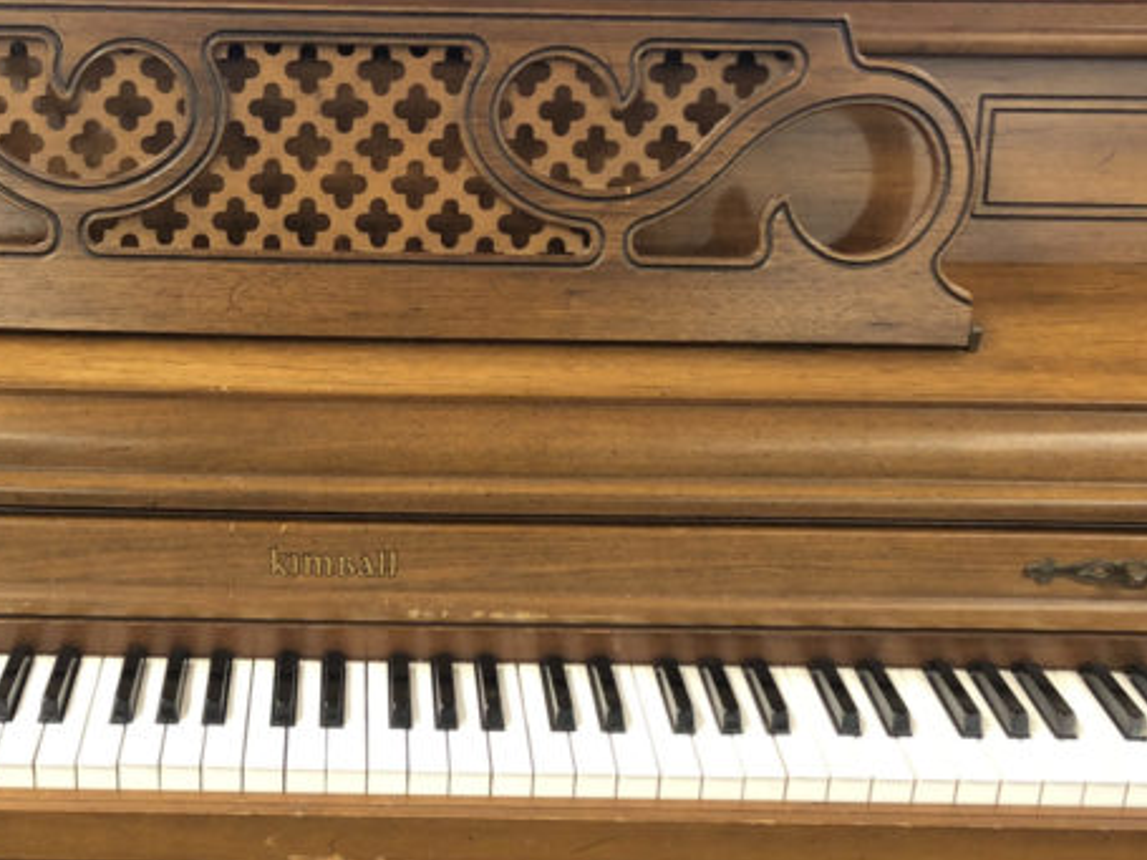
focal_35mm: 63
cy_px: 820
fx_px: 2087
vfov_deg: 22.5
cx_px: 328
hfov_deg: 30.4
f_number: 1.8
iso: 50
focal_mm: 3.99
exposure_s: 1/15
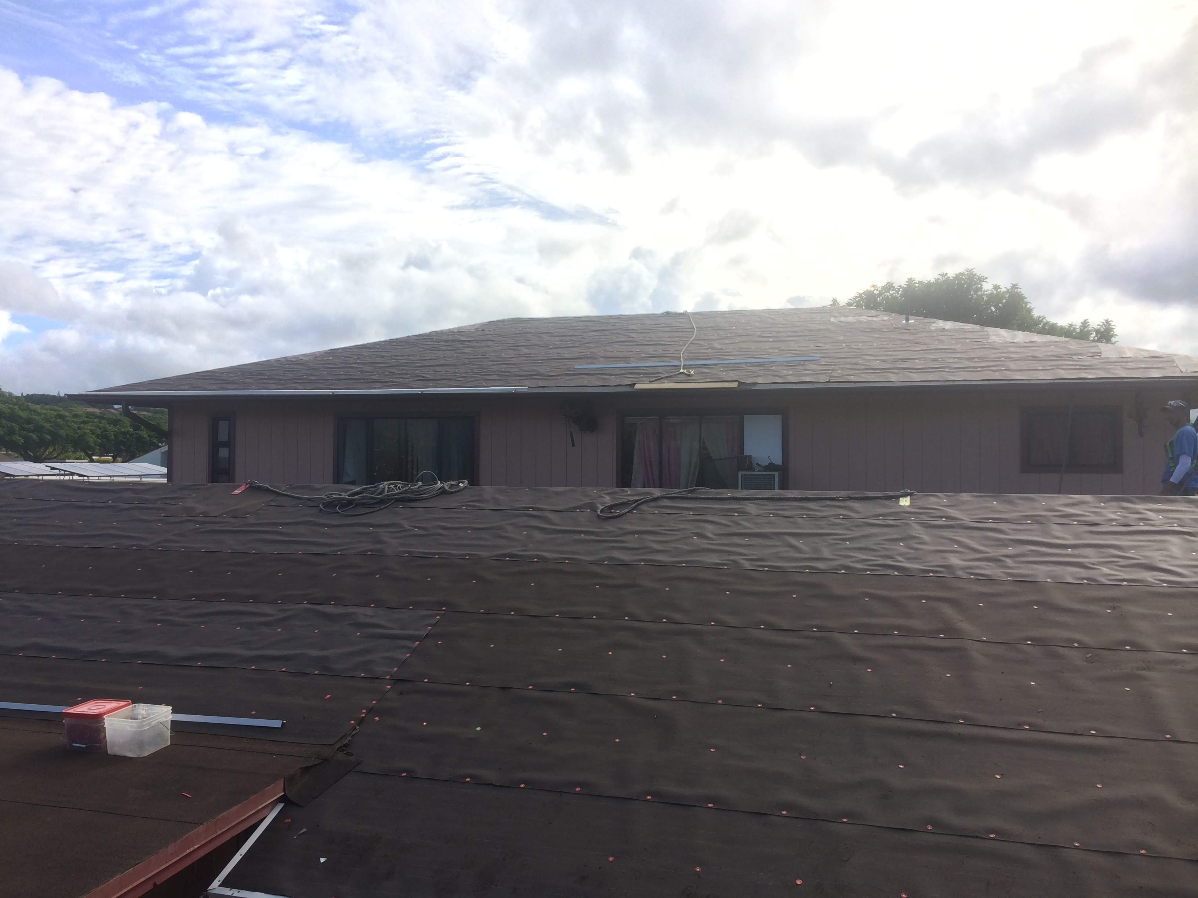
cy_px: 449
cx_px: 599
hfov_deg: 60.0
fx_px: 1038
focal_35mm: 30
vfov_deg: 46.8
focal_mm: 4.12
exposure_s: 1/631
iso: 32
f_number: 2.2
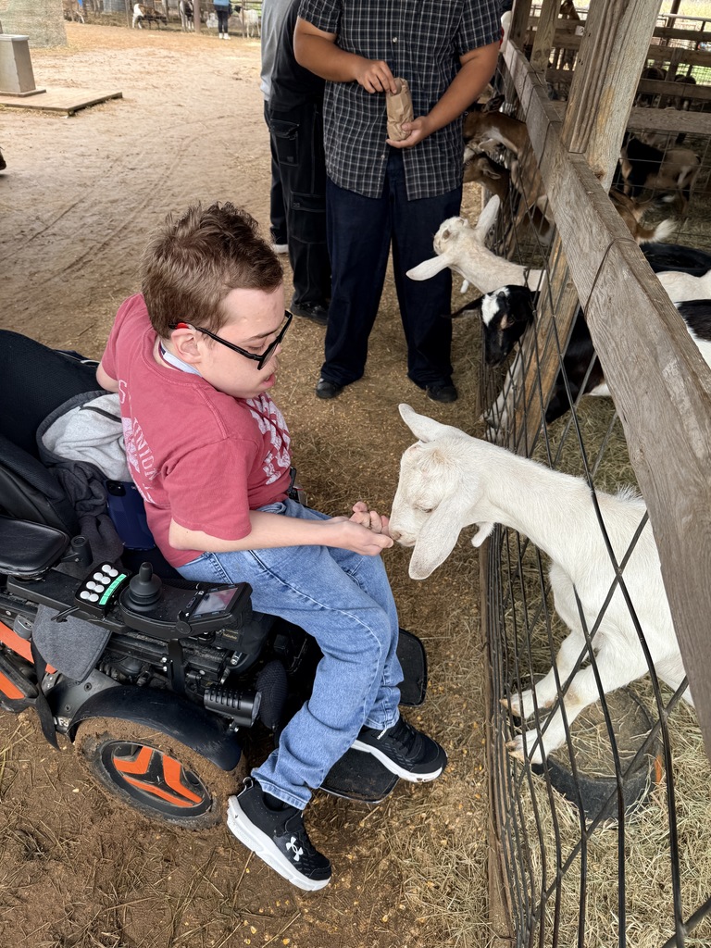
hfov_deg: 56.8
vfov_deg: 71.6
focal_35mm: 24
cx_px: 356
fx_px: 657
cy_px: 474
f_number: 1.78
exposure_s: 1/121
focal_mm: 6.76
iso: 64
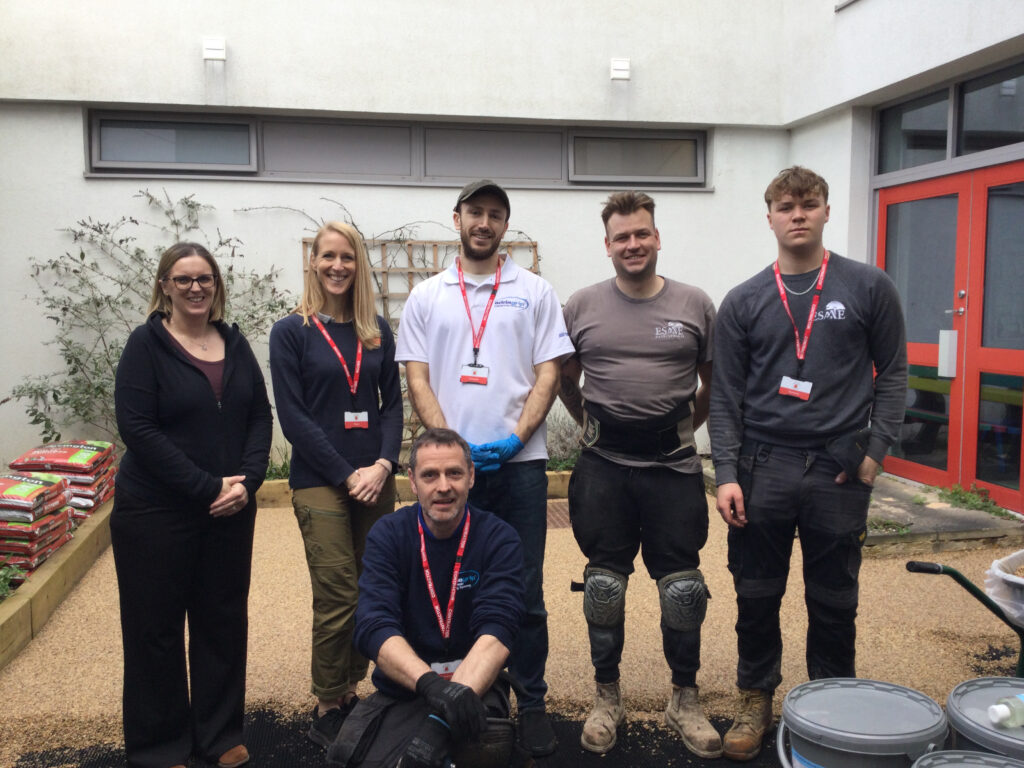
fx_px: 917
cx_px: 512
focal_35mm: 31
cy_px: 384
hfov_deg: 58.4
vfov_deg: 45.4
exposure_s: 1/139
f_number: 2.4
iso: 25
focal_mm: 3.3
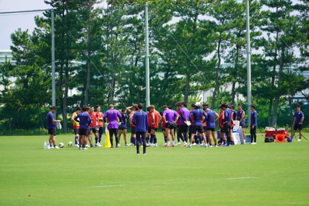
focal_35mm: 206
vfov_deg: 6.7
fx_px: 1765
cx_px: 154
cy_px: 103
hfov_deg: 10.0
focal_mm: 137
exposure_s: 1/250
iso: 100
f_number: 5.6
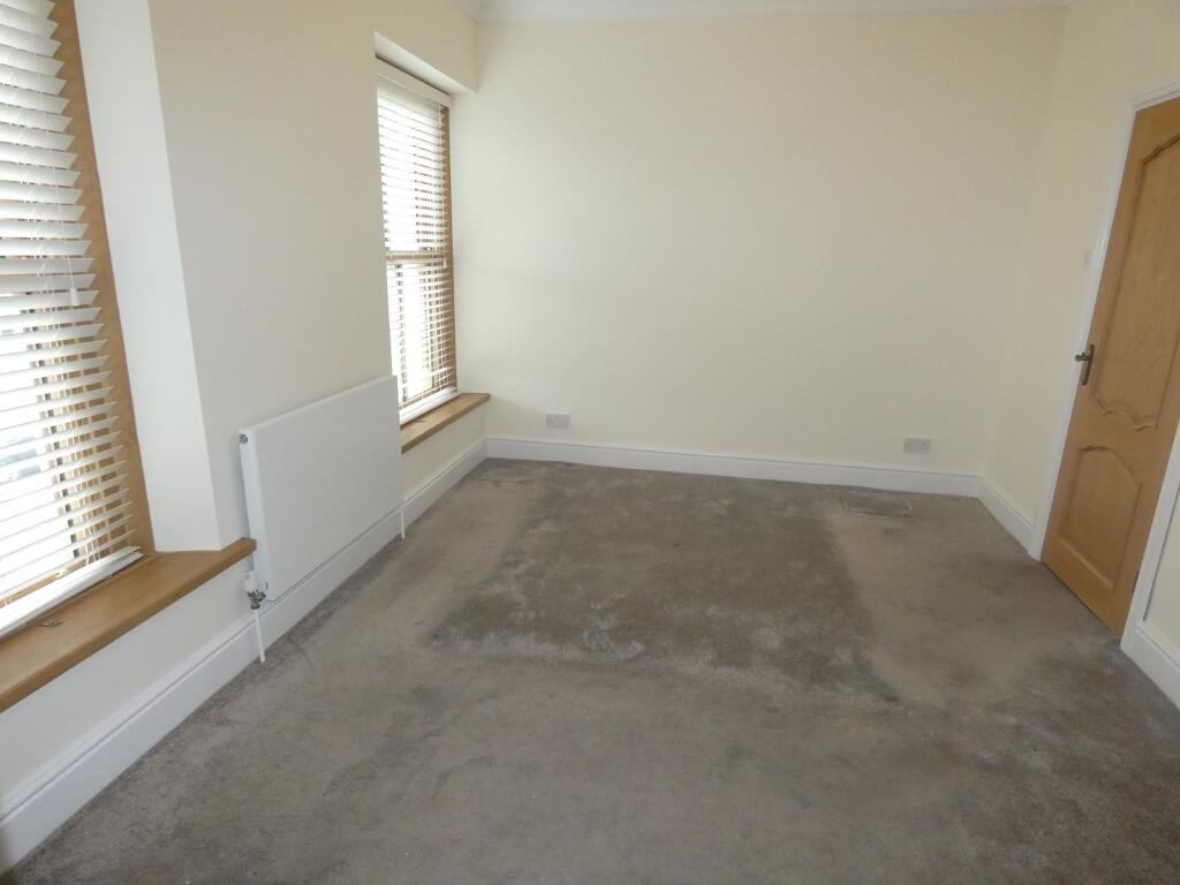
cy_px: 442
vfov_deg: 66.0
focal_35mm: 20
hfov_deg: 81.7
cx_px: 590
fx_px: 682
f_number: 2.8
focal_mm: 3.6
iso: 640
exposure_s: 1/125
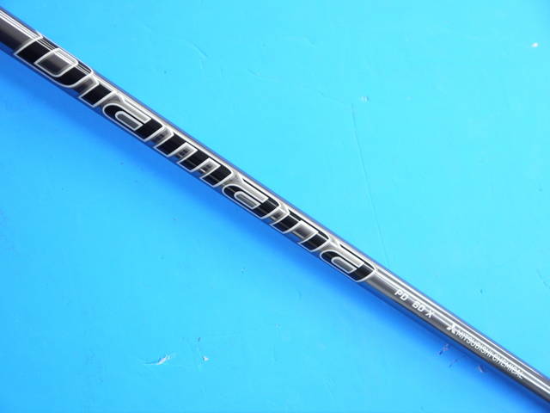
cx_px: 275
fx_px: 794
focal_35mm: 50
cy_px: 206
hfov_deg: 38.2
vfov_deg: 29.1
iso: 500
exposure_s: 1/60
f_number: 4.6
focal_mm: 25
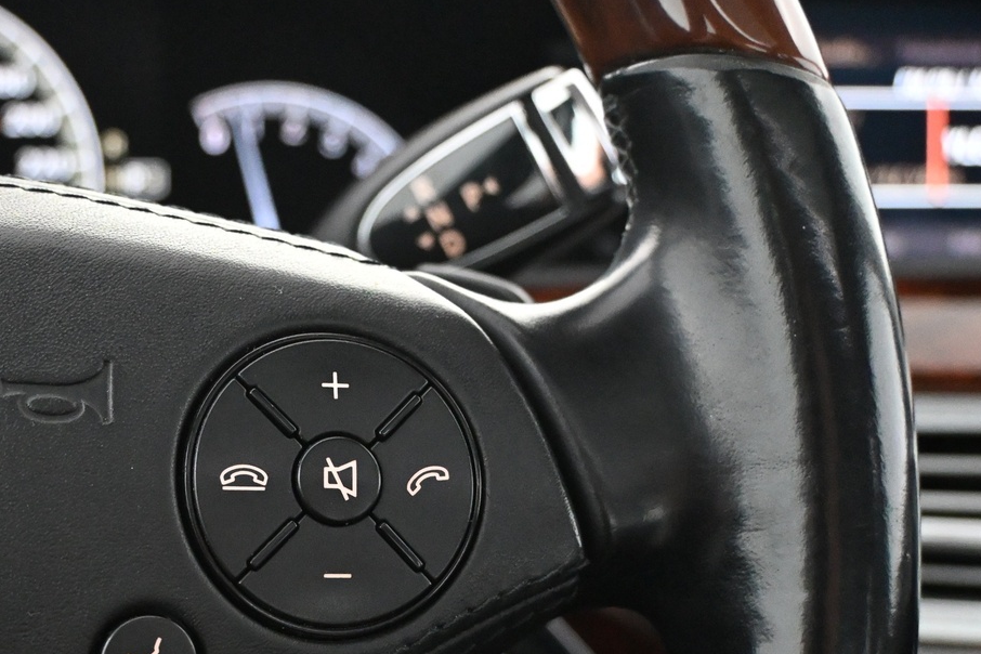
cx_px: 286
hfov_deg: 33.5
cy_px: 468
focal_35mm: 59
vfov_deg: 22.8
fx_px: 1608
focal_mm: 22
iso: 6400
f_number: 4
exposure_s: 1/40
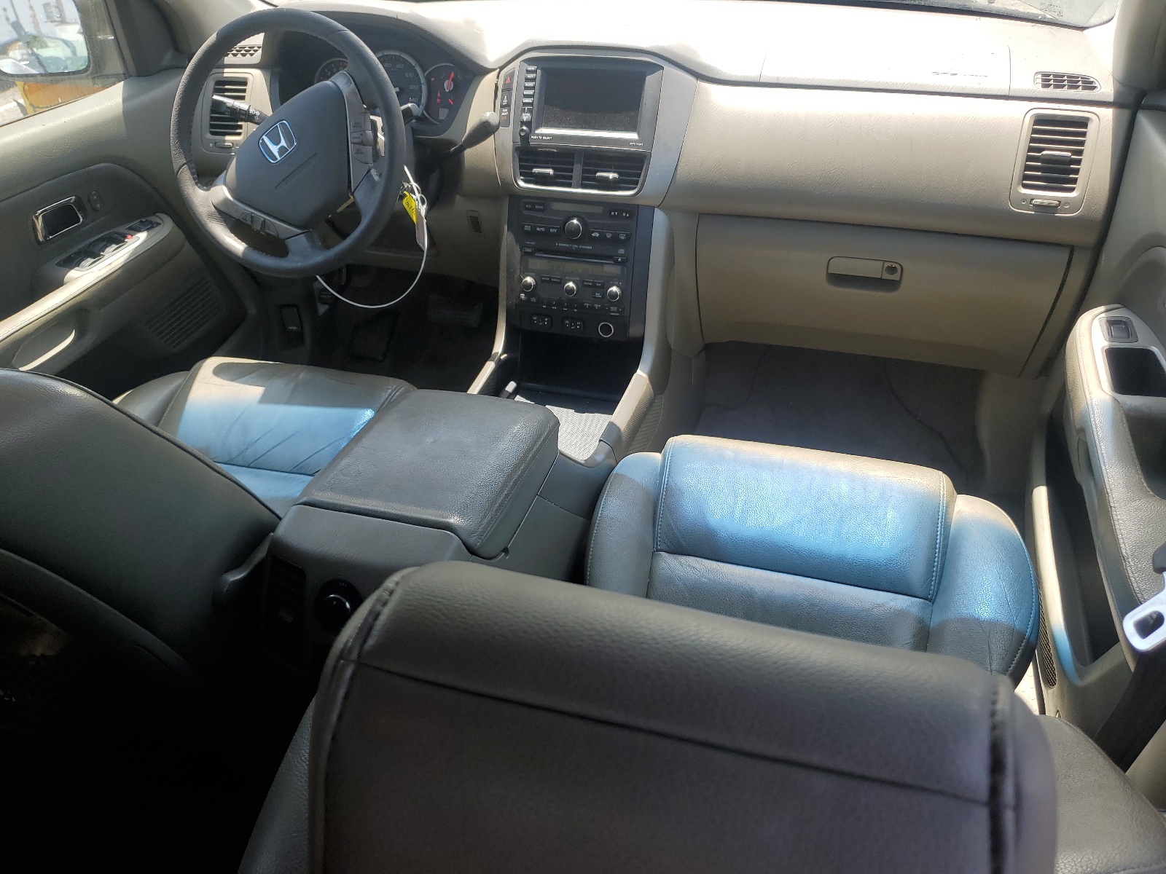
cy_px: 437
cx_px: 583
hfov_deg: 67.3
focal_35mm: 26
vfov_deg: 53.1
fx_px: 876
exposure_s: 1/556
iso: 50
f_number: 1.5
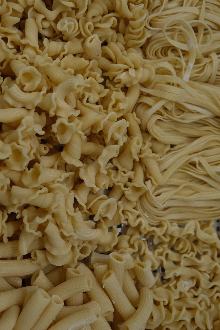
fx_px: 412
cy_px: 165
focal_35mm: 45
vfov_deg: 43.6
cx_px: 110
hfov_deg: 29.9
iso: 1600
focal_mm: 30.2
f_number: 4
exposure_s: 1/500
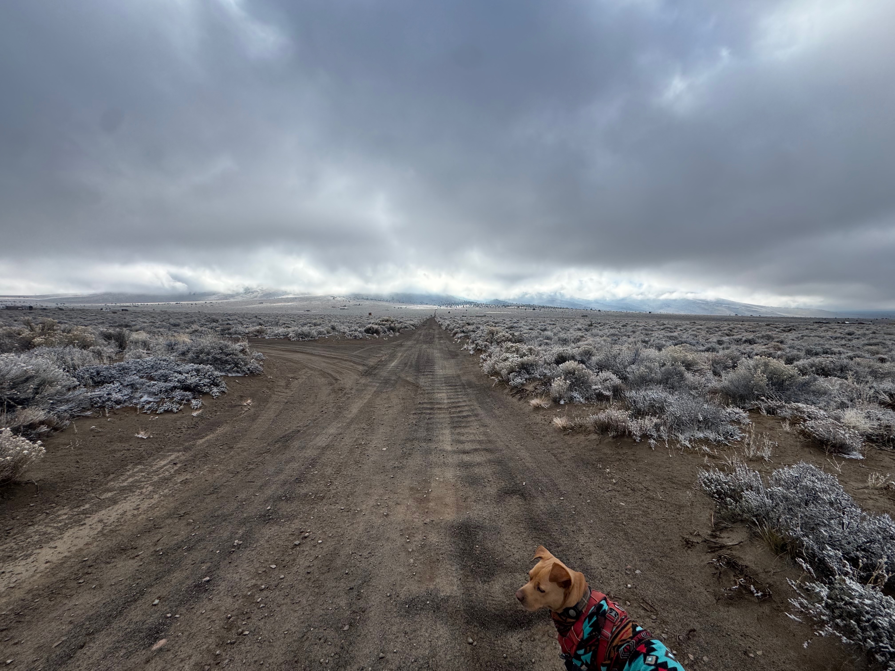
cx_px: 448
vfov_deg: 85.7
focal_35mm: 14
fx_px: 362
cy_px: 336
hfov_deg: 102.1
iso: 50
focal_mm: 2.22
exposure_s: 1/2674
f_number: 2.2
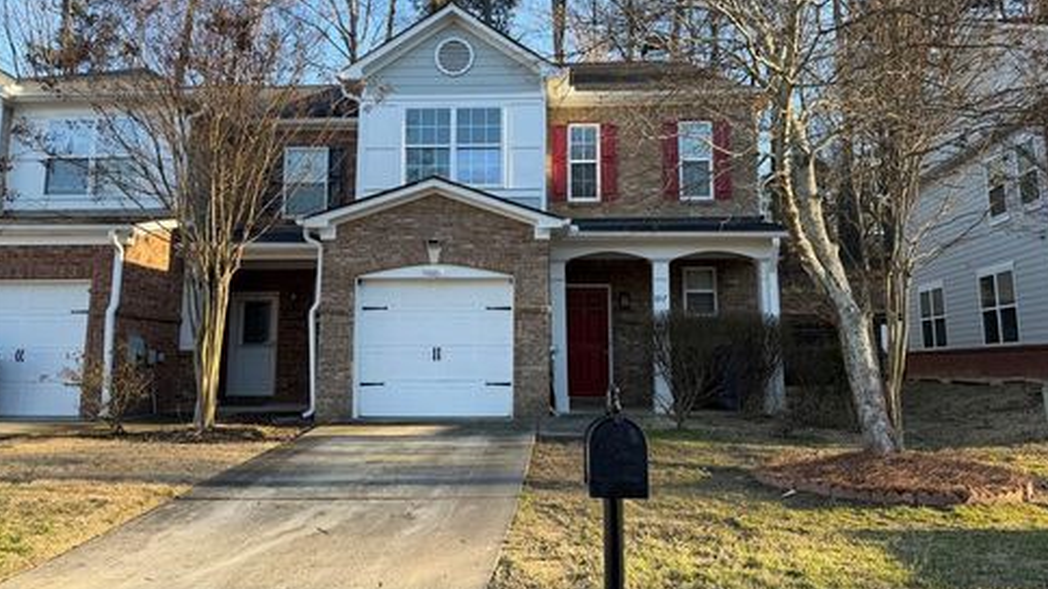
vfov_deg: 42.7
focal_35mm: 27
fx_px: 750
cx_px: 526
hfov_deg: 69.9
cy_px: 248
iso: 80
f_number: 1.78
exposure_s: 1/643
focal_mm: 6.76
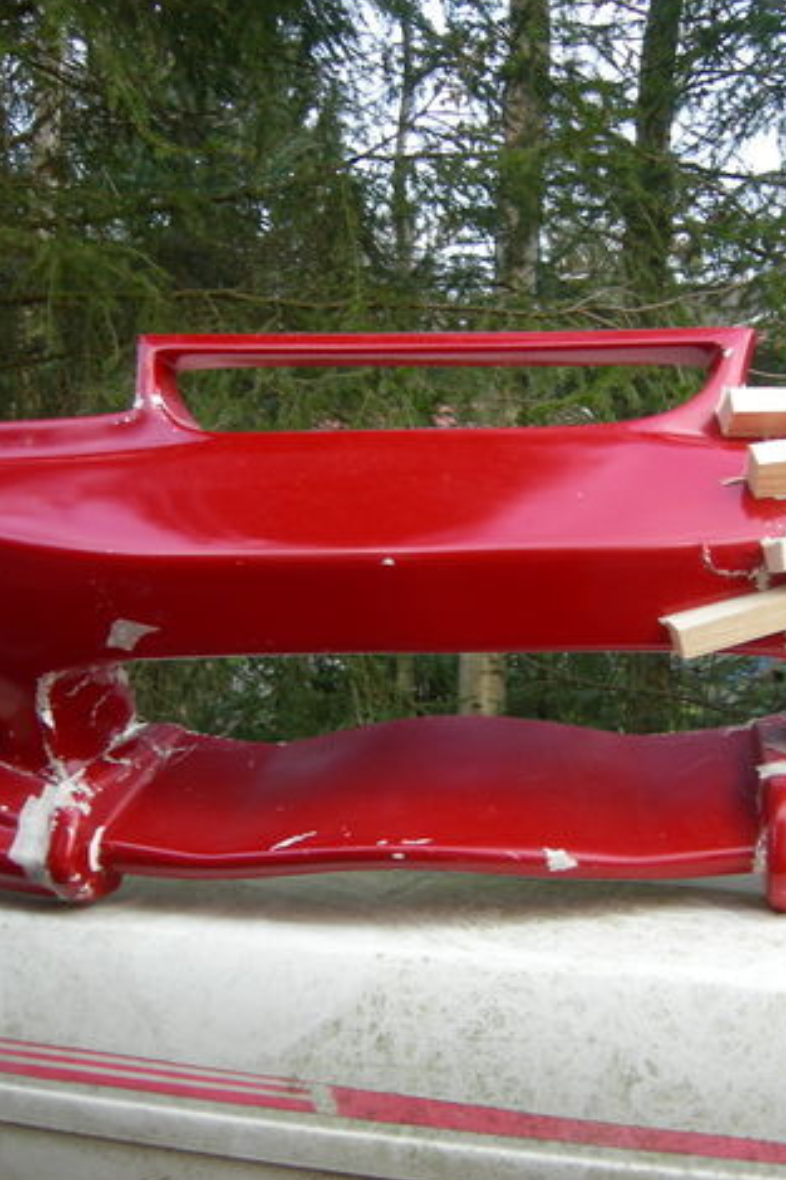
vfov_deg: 38.9
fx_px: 1671
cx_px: 537
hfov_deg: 26.3
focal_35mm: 51
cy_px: 590
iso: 64
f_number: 2.7
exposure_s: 1/36.3
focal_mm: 7.5
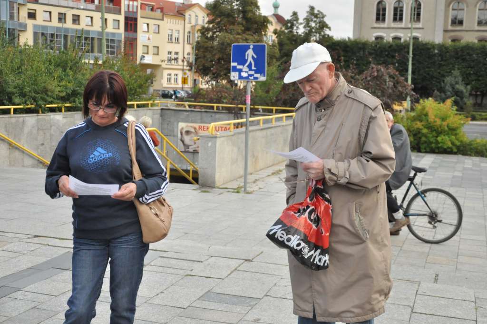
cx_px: 244
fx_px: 649
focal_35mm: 48
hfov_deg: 41.2
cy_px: 162
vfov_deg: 28.0
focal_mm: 32
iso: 2000
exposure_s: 1/2500
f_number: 4.2
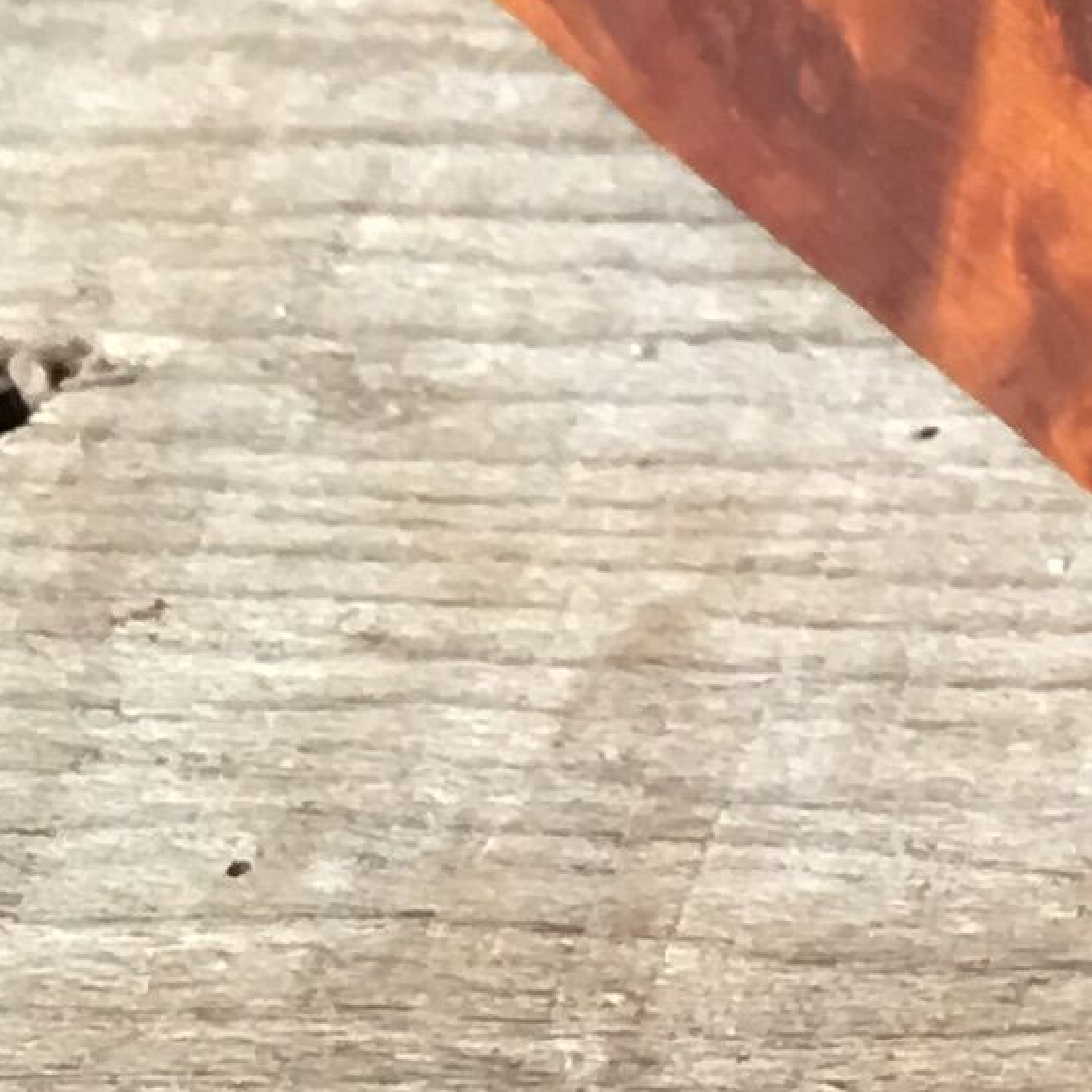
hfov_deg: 8.4
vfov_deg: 8.7
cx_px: 2882
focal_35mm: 184
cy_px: -1457
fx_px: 6567
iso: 32
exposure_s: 1/17
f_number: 2.2
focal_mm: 4.15
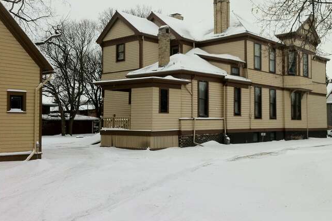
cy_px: 98
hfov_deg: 43.3
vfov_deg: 29.9
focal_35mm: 45
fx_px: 415
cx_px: 202
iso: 80
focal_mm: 3.85
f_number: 2.8
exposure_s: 1/1207
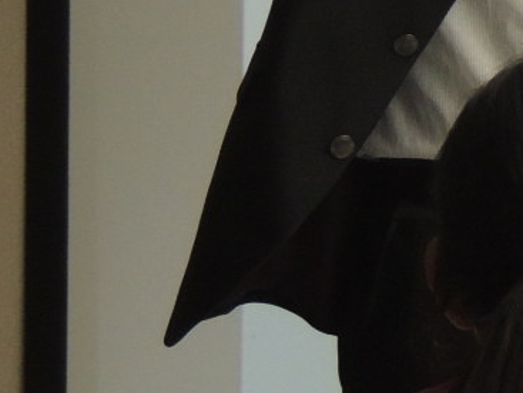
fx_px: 10208
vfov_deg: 2.2
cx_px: 929
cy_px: -141
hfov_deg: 2.9
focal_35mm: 675
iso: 400
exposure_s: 1/40
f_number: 4.4
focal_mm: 27.6
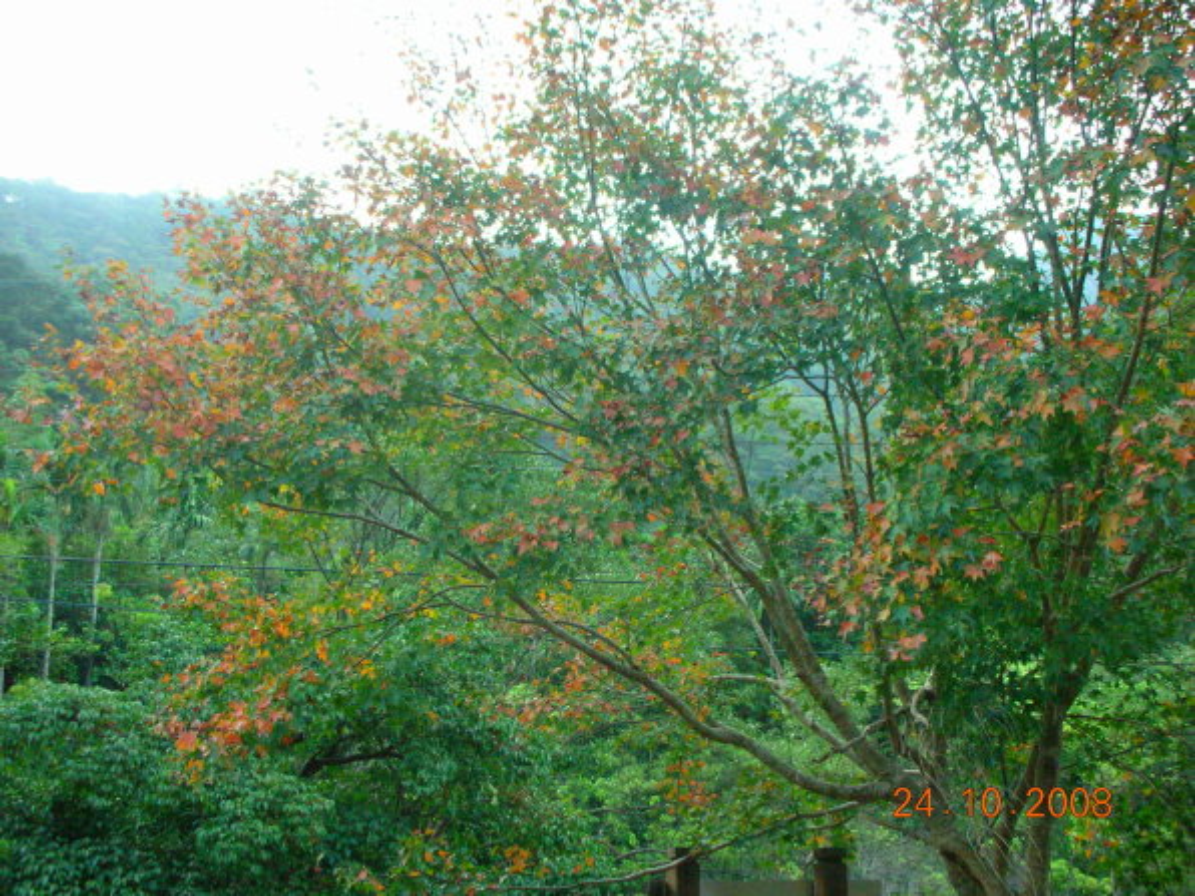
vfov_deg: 31.5
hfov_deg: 41.2
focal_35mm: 46
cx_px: 598
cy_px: 448
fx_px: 1588
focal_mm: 7.7
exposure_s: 1/221
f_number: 3.5
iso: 400
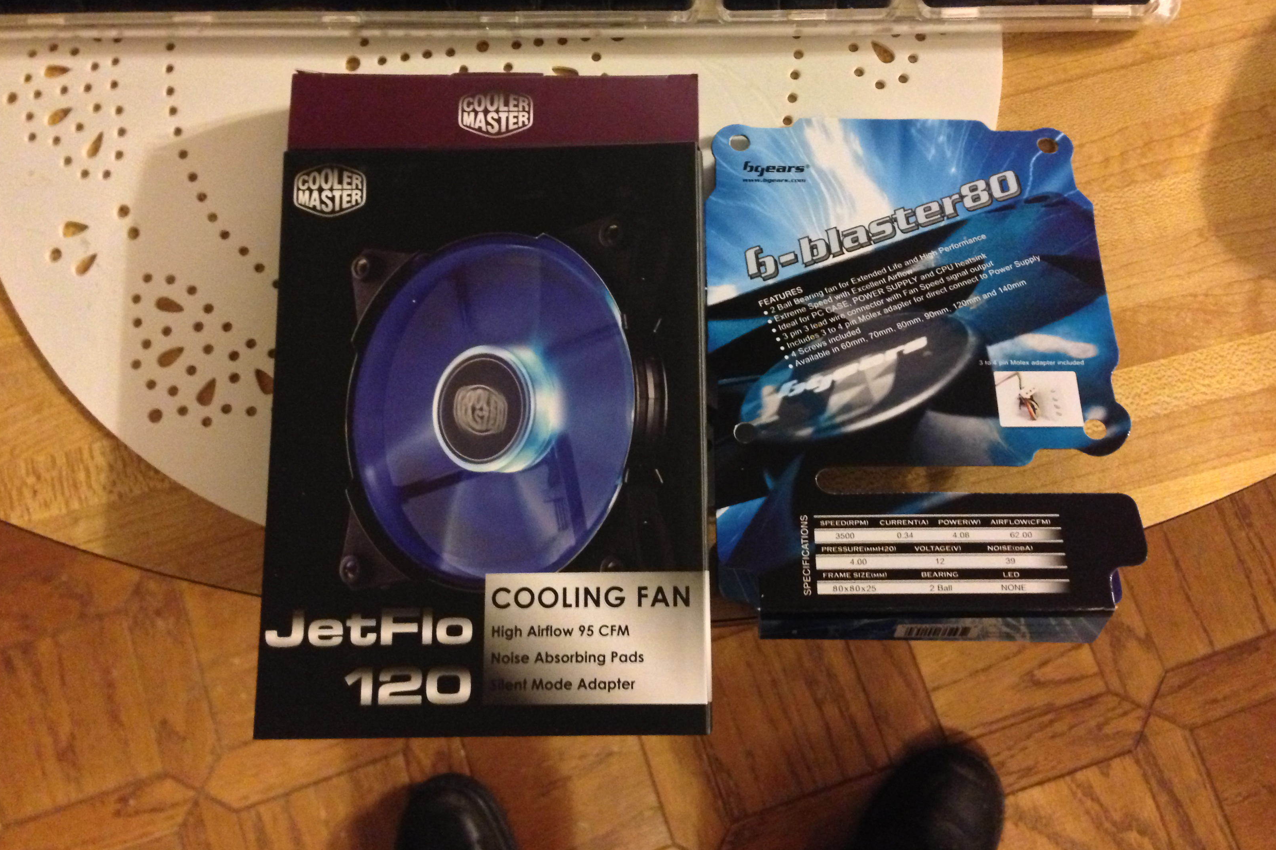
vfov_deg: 37.8
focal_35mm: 35
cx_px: 636
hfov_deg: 54.4
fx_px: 1240
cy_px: 389
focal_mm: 4.13
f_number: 2.4
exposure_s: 1/15
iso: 800
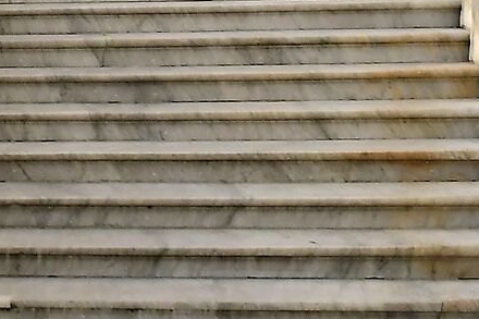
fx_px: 1742
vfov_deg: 10.2
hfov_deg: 14.1
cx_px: -342
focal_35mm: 131
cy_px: -124
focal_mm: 16
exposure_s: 1/800
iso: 200
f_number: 5.6
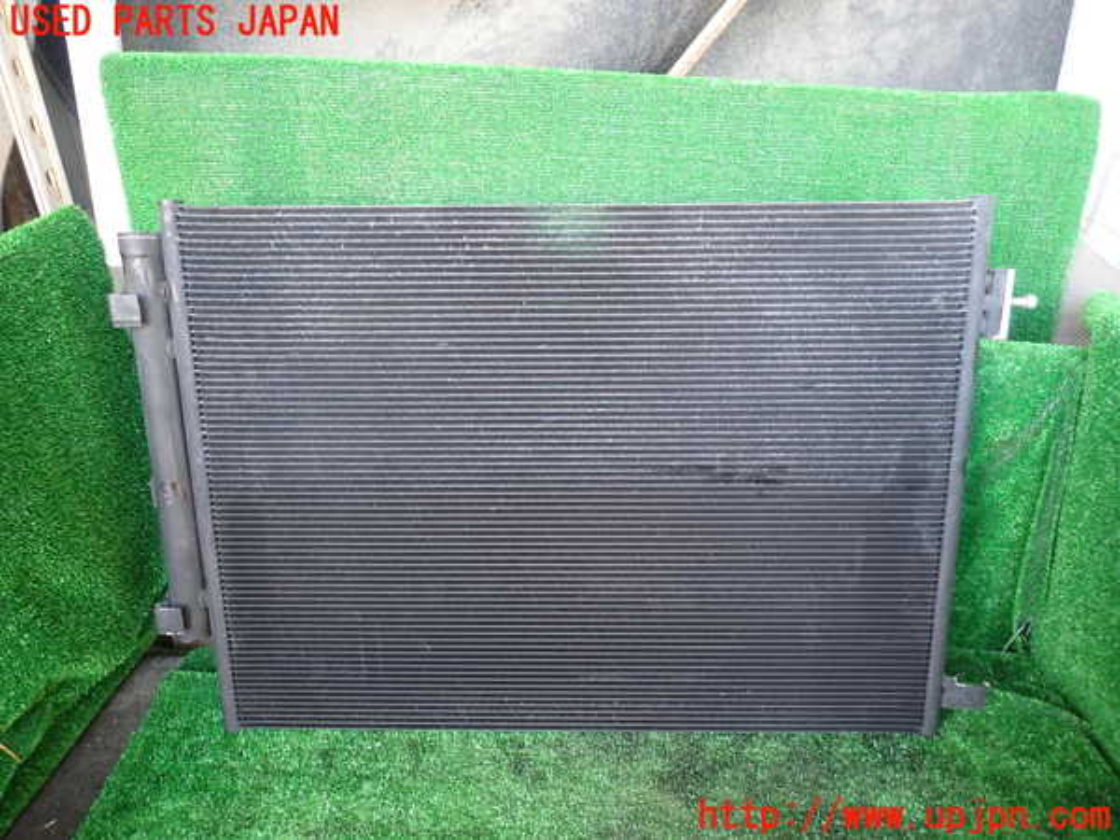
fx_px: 809
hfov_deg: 69.4
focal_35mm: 25
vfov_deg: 54.9
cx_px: 560
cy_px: 420
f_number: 2
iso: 200
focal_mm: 4.5
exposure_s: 1/40
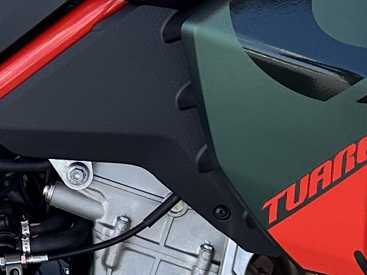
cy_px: 101
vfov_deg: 8.7
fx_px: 1812
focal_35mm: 171
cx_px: -26
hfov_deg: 11.4
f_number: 1.78
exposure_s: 1/1157
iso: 80
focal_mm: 6.86
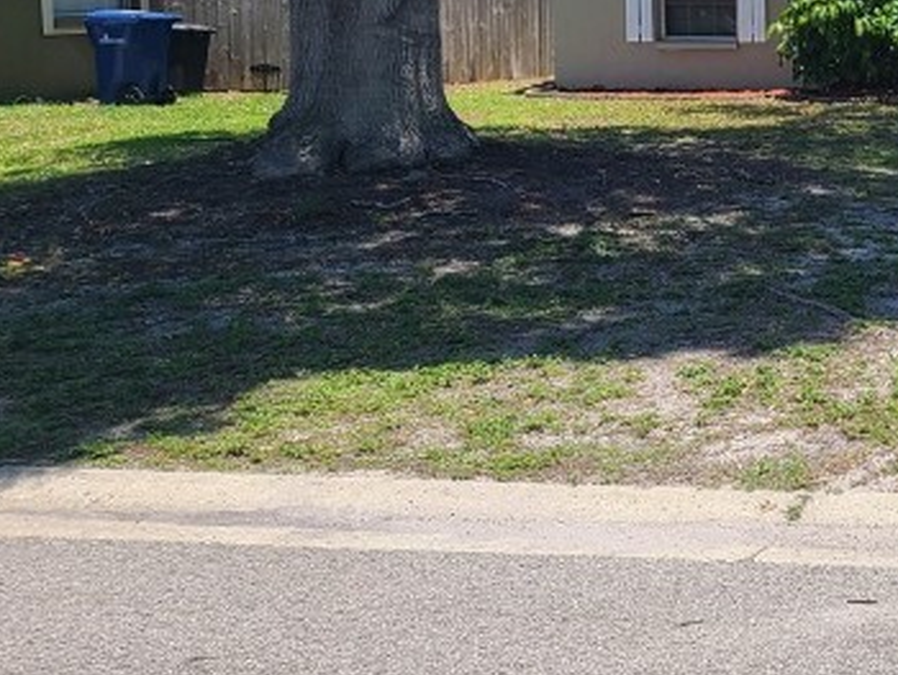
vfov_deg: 19.0
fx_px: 1973
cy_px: 59
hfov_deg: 22.1
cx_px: 1265
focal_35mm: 76
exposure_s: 1/1780
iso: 40
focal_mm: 5.4
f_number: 1.8
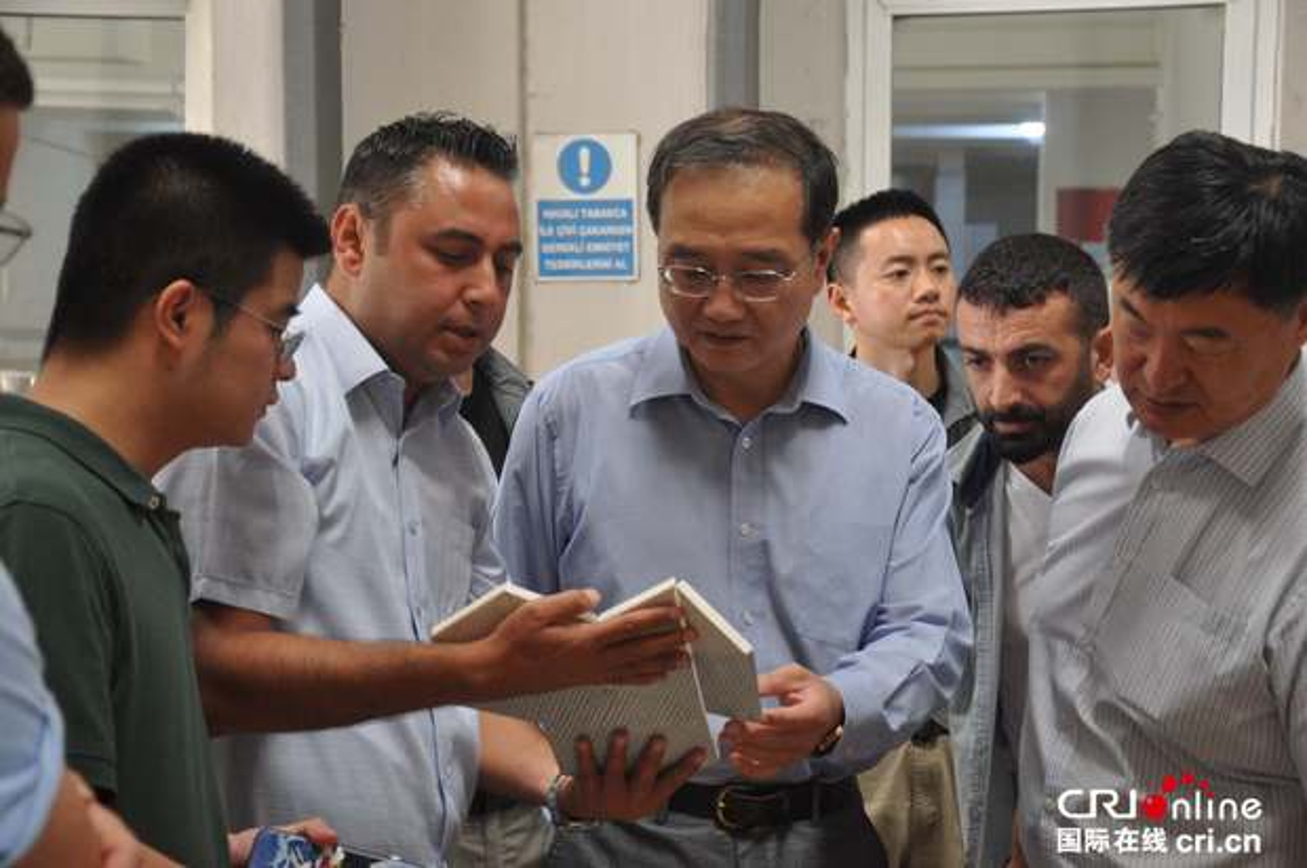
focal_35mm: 75
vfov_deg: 18.1
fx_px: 2720
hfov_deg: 27.0
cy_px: 434
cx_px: 654
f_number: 5
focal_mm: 50
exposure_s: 1/50
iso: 640
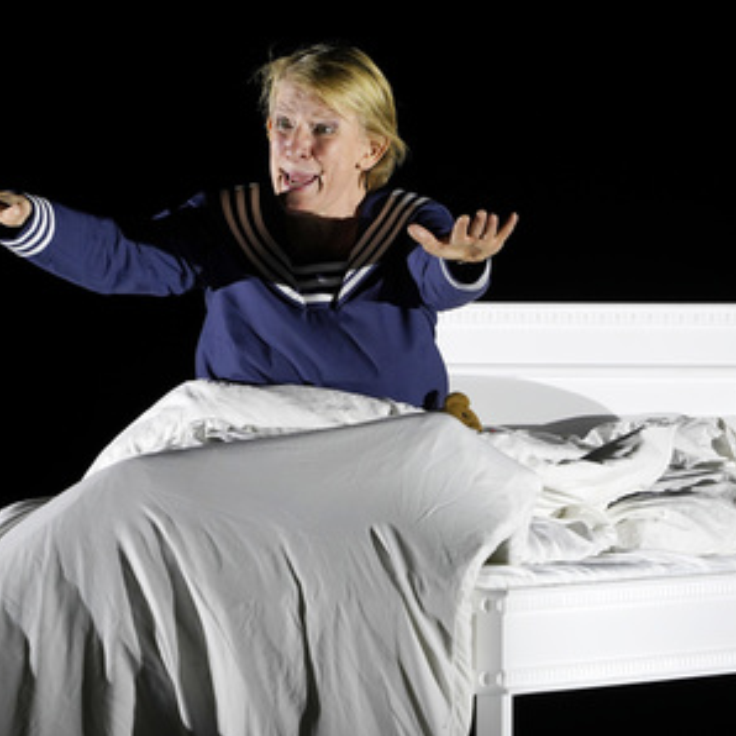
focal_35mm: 587
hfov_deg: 3.0
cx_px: 362
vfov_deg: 3.0
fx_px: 14120
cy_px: 368
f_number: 7.1
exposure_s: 1/320
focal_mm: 456
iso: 1600
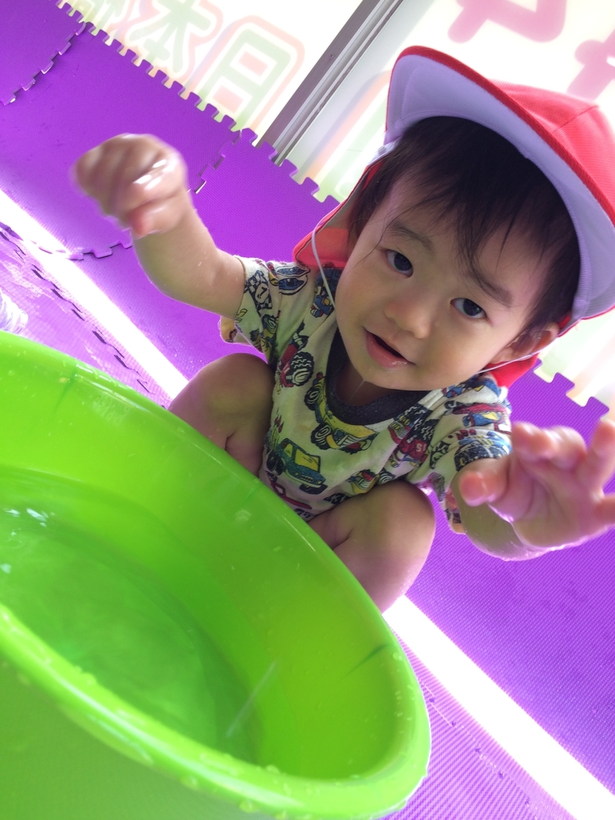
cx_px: 308
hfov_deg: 48.2
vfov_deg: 61.7
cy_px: 410
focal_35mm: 29
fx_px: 687
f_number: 2.2
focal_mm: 4.15
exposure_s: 1/60
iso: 32
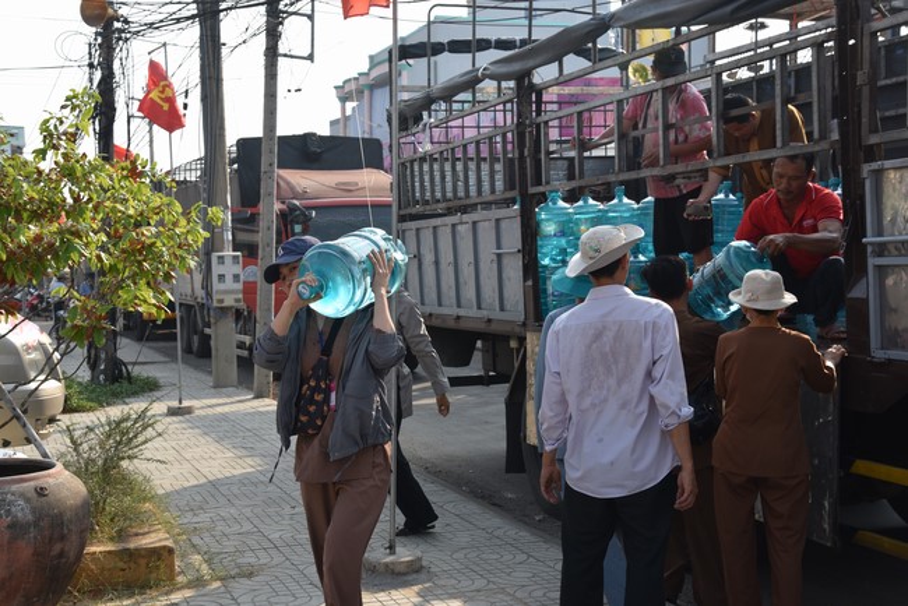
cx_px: 454
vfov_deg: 28.1
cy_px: 303
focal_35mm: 48
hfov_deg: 41.1
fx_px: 1211
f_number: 8
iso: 250
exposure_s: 1/250
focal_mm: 48
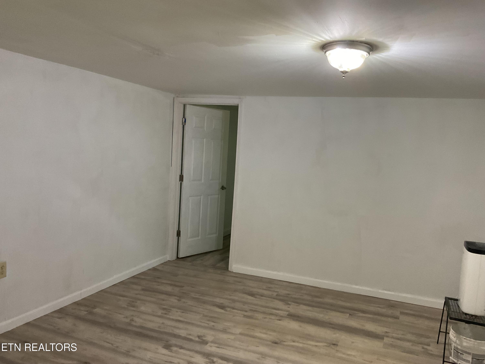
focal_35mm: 29
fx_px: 406
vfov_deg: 48.2
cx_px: 242
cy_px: 182
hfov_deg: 61.7
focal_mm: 3
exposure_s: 1/60
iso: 160
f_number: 1.8
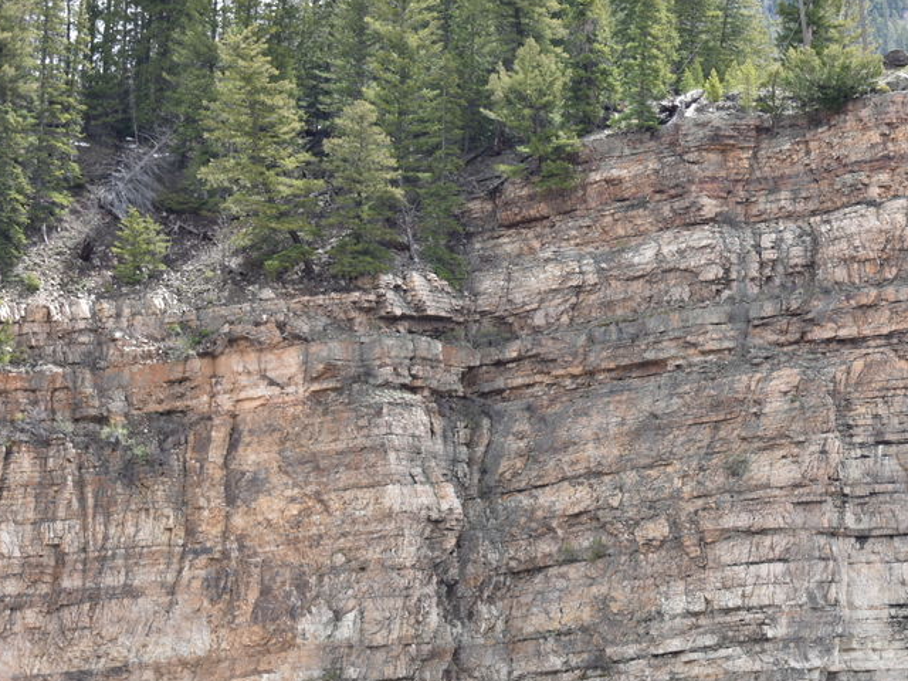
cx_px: 888
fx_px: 3935
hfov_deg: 13.0
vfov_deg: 9.9
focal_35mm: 150
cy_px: 331
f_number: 6.3
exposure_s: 1/160
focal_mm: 78
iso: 100
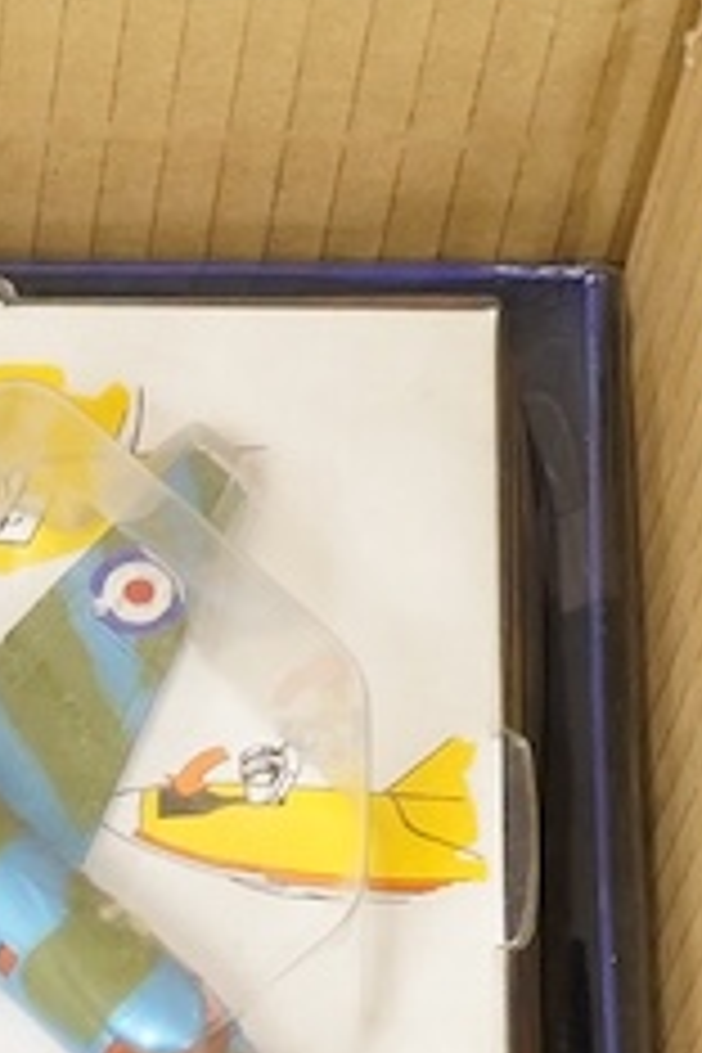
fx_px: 6318
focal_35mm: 216
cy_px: 1532
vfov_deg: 9.3
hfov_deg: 6.2
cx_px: -644
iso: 2000
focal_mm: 30
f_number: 6.3
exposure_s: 1/100
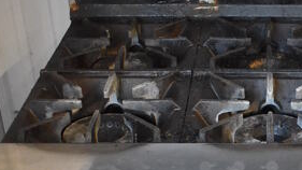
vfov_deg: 12.8
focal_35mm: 92
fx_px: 737
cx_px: 272
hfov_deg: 22.6
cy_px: 211
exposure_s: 1/125
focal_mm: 18
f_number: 3.5
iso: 3200
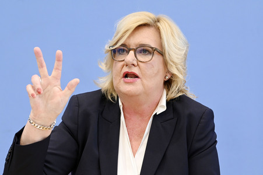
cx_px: 132
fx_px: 876
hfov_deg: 17.1
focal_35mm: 120
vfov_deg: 11.4
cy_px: 88
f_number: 5.6
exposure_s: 1/500
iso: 3200
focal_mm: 120
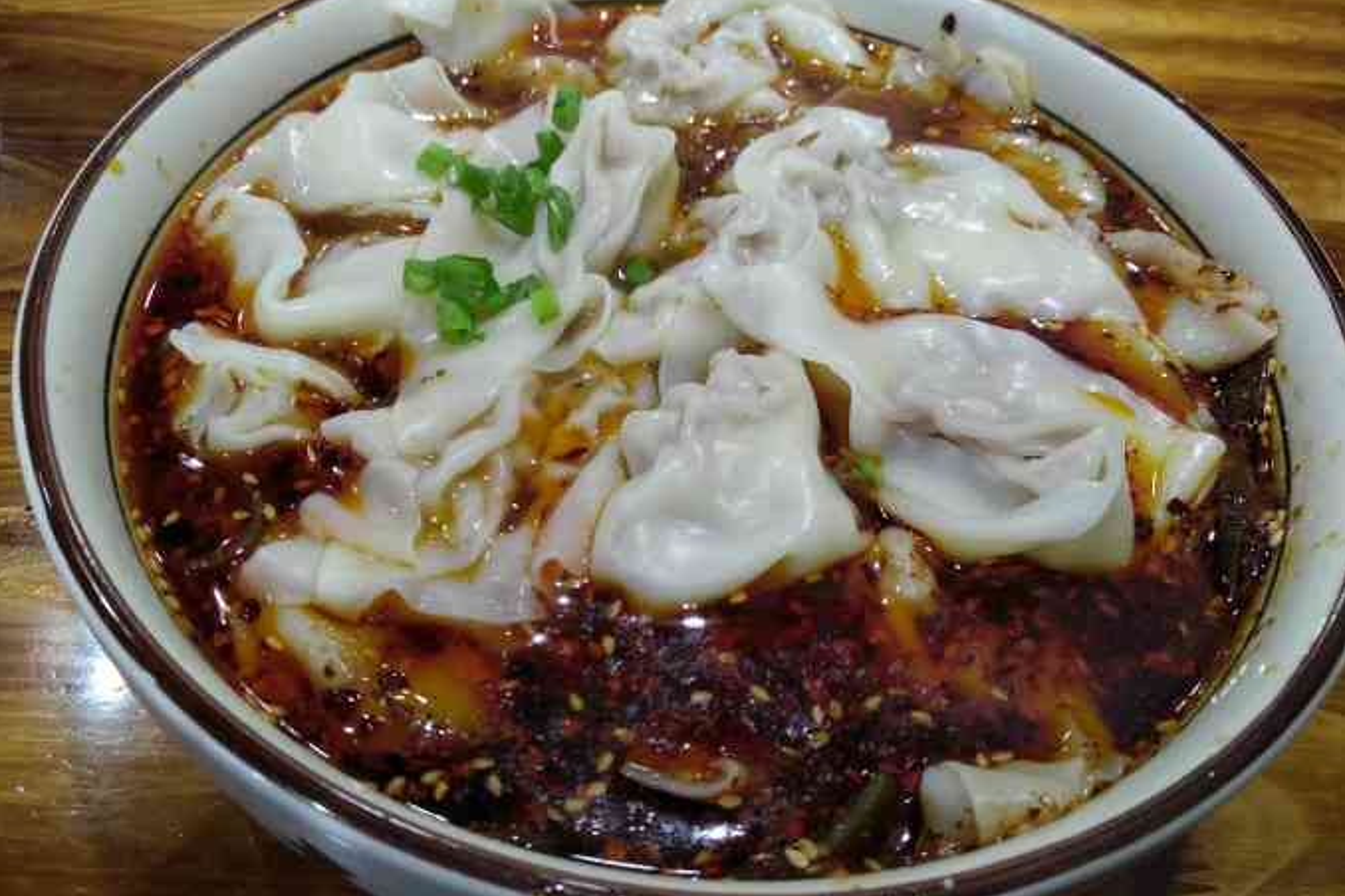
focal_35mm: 29
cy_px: 437
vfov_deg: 45.0
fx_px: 1083
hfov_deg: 63.6
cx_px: 655
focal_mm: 3.66
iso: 250
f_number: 2
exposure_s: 1/30
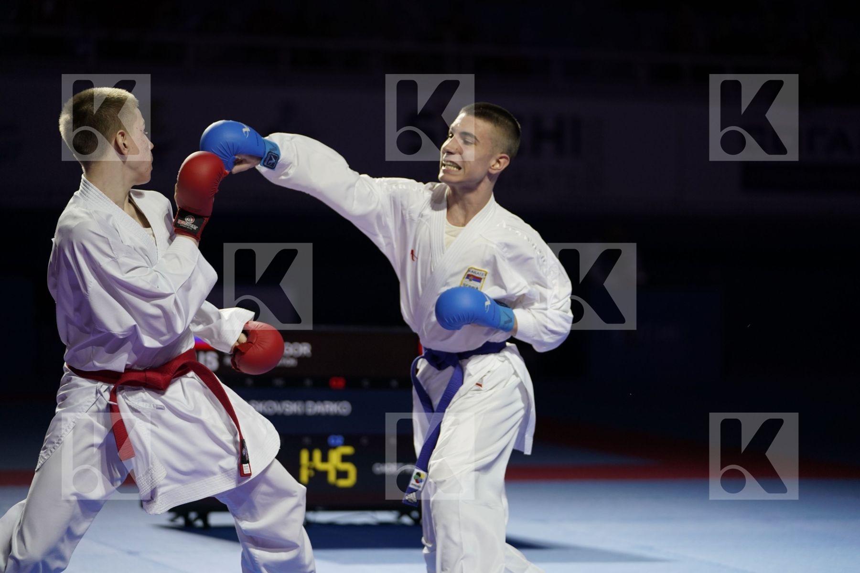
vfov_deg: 10.3
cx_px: 430
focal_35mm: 133
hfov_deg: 15.4
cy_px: 286
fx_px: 3177
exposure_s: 1/1000
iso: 1250
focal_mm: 133
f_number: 2.8
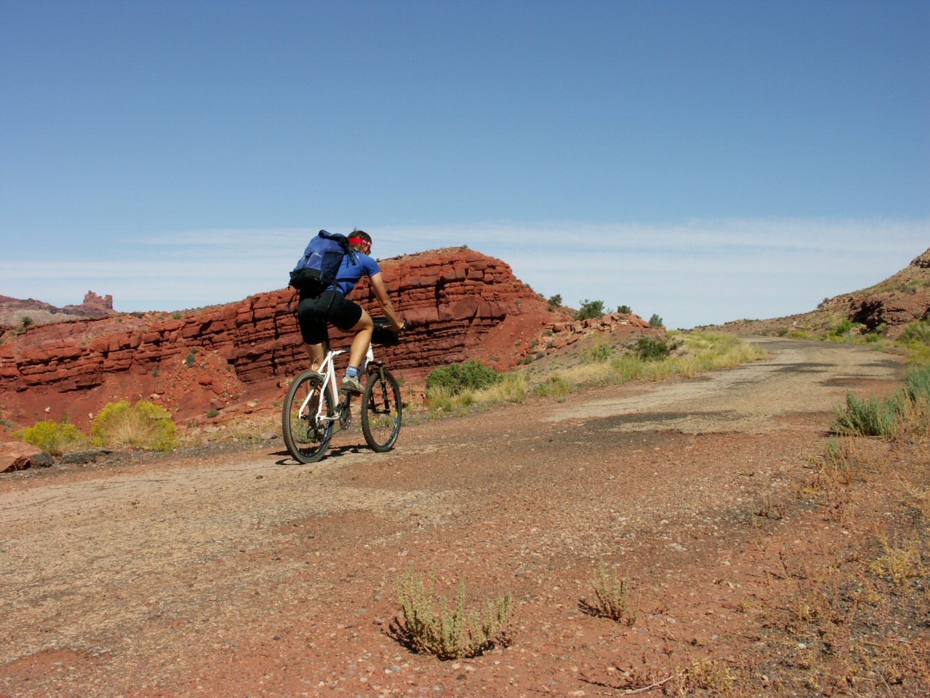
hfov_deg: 43.8
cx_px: 465
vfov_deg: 33.6
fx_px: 1155
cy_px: 349
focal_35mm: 43
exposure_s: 1/320
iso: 64
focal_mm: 11.02
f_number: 8
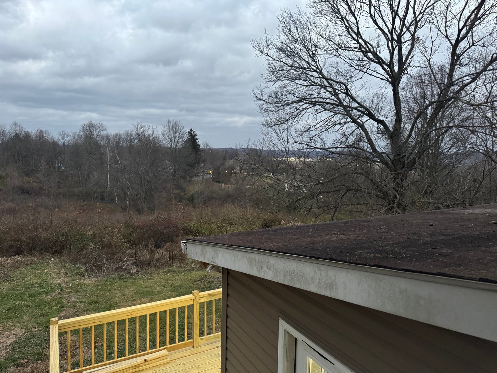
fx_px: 345
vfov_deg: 56.8
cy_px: 186
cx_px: 248
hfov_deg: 71.6
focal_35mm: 24
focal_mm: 6.76
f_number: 1.78
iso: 800
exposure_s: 1/40
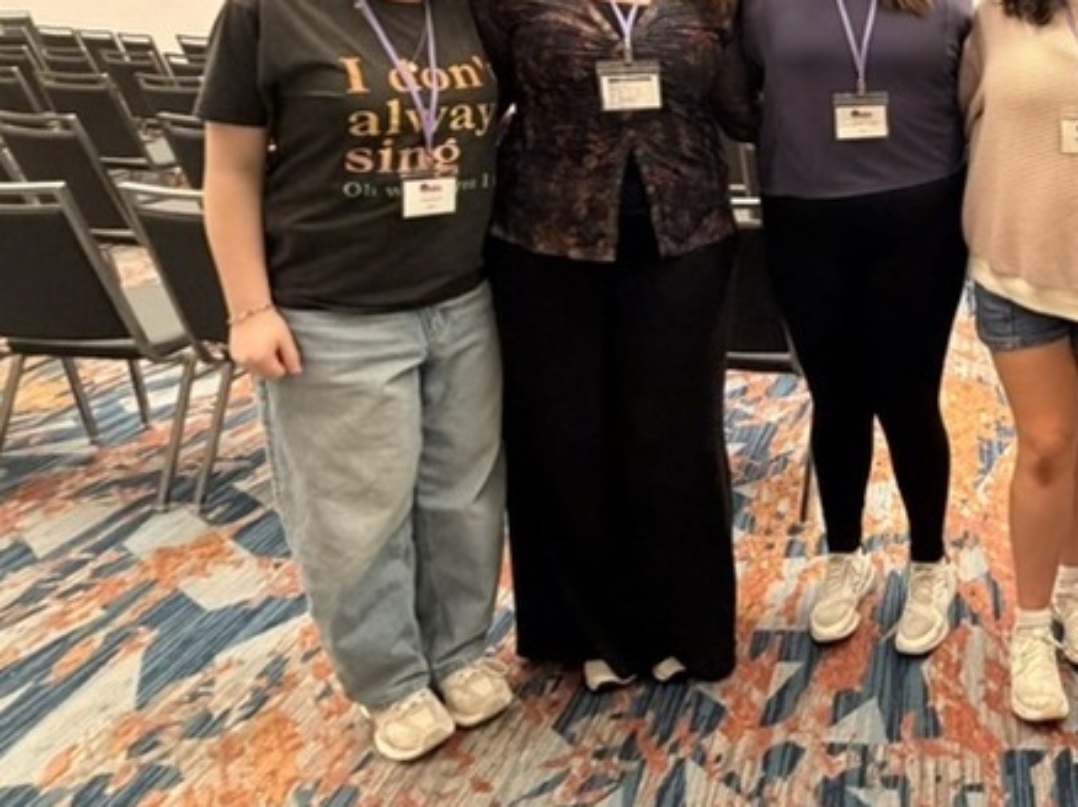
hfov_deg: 46.8
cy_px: 160
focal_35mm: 32
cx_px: 1093
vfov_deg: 42.1
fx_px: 996
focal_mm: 2.22
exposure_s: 1/60
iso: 400
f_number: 2.2
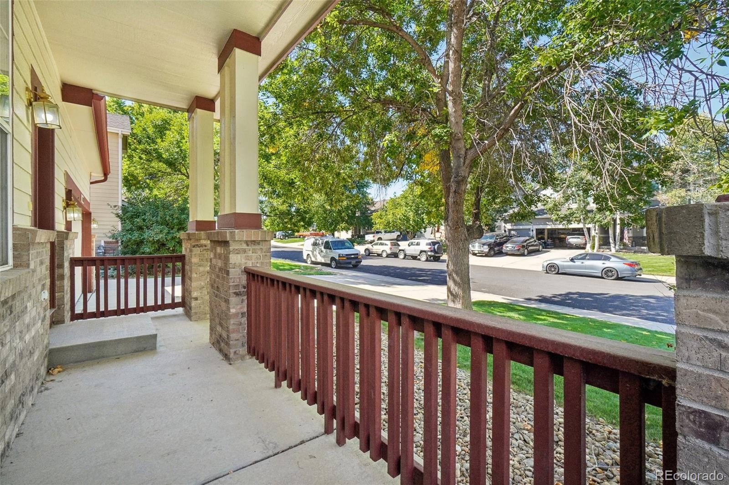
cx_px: 364
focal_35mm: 15
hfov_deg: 100.4
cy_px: 242
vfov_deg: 77.3
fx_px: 304
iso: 400
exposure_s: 1/200
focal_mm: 10
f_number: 8
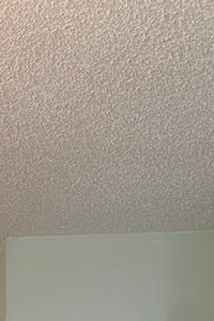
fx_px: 892
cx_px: -120
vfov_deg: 16.6
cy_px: 595
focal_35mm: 100
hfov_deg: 12.9
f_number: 1.78
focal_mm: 6.76
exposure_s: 1/60
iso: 160
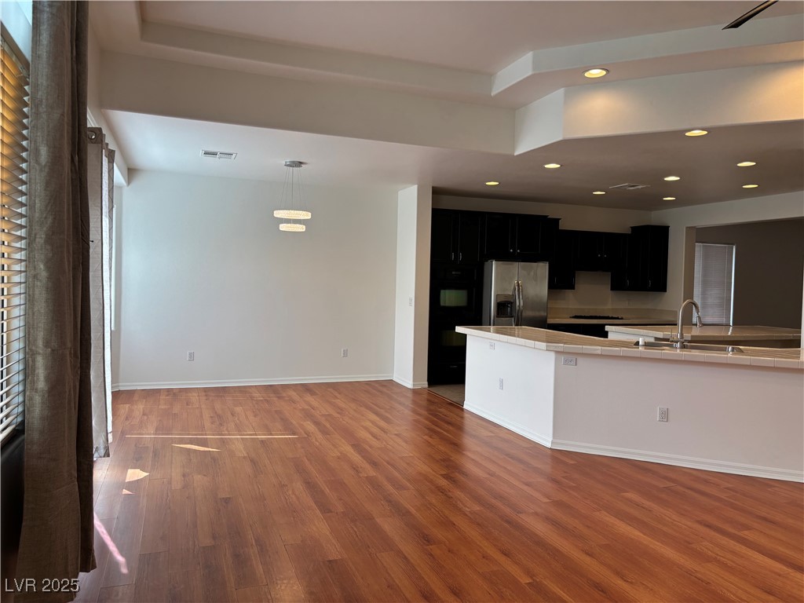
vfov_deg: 53.1
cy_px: 302
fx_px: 604
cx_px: 402
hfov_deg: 67.3
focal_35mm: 26
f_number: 1.6
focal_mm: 5.96
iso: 40
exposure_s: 1/236
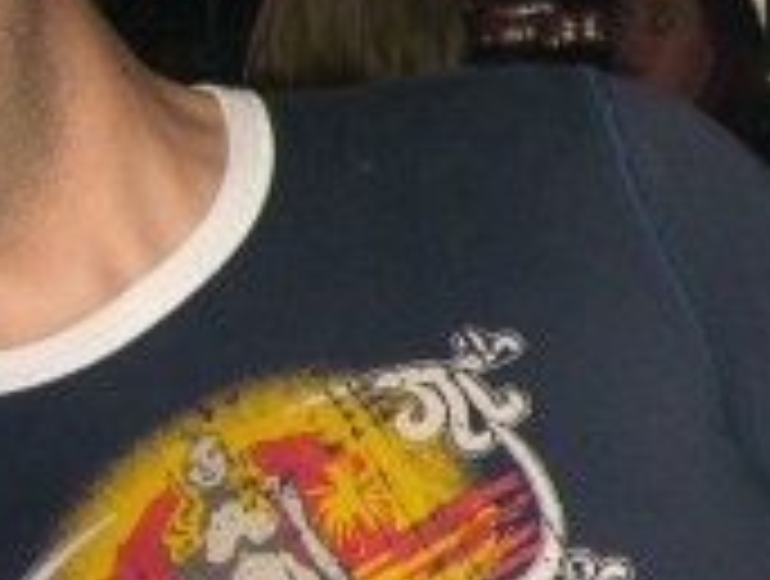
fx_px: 2965
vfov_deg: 11.2
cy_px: 153
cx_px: 1288
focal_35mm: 133
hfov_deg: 13.6
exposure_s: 1/60
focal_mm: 7.9
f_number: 2.8
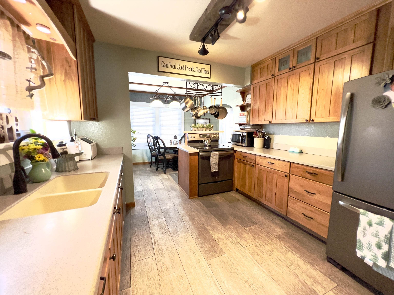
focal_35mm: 13
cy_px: 148
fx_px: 148
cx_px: 197
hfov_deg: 106.2
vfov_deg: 89.9
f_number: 1.8
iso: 320
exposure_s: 1/60
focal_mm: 1.57
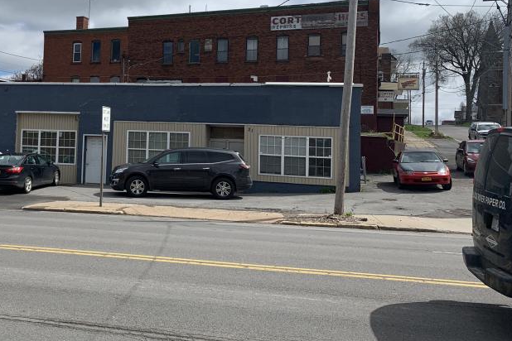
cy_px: 103
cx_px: 117
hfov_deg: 44.6
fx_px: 597
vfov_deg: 31.5
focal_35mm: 42
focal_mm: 4.25
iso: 25
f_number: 1.8
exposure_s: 1/3788
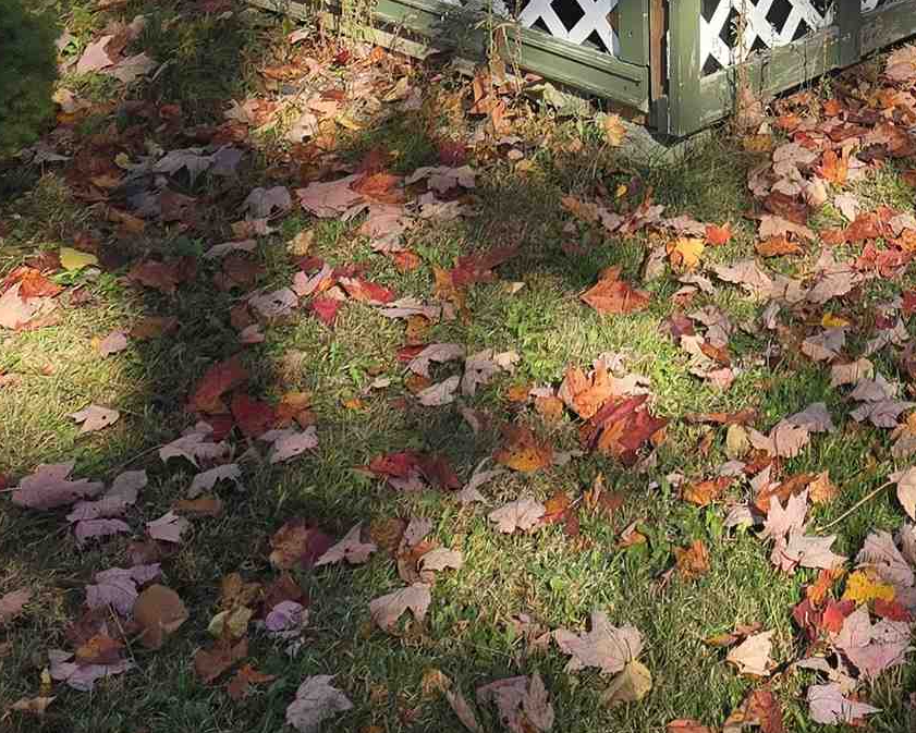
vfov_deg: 16.5
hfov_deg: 22.8
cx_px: 789
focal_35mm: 82
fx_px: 2223
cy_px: -459
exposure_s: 1/427
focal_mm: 6.3
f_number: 1.7
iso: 12
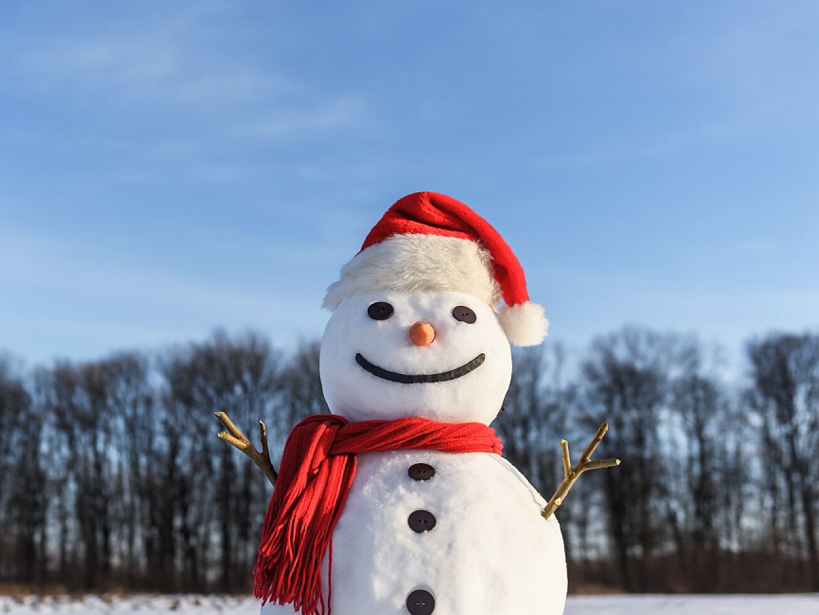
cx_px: 281
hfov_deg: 35.2
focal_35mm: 54
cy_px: 388
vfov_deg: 26.9
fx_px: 1278
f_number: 3.2
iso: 200
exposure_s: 1/3200
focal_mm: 38
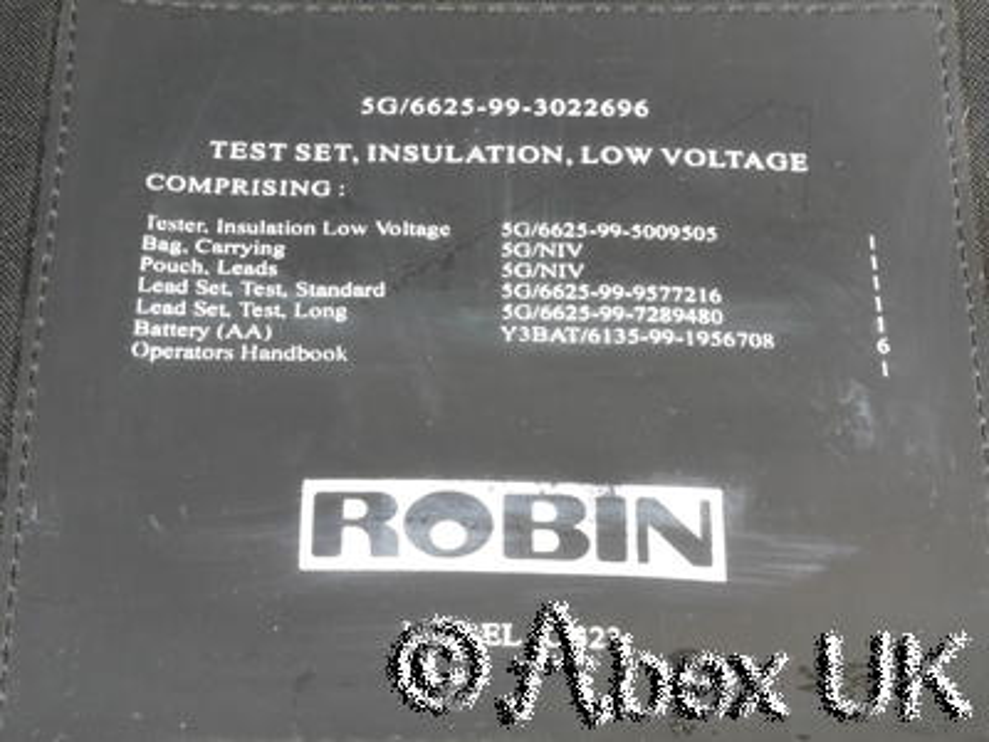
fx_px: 3143
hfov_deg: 17.9
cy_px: 371
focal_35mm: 110
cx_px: 494
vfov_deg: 13.5
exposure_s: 3.2
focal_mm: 55
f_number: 22
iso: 800
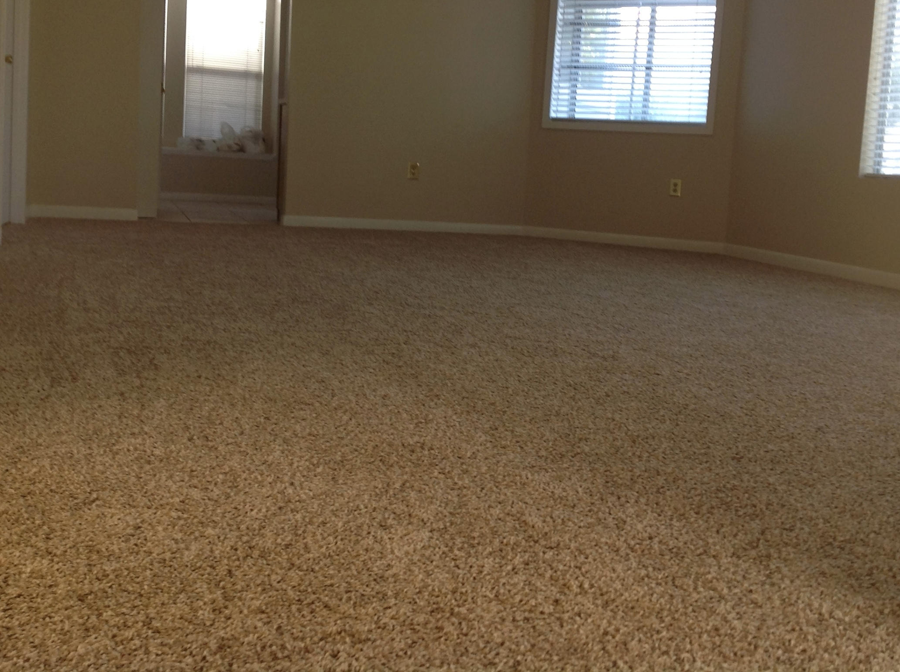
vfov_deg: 32.6
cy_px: 250
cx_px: 492
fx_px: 1142
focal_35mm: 44
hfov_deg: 43.0
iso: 50
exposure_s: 1/20
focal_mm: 4.28
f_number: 2.4
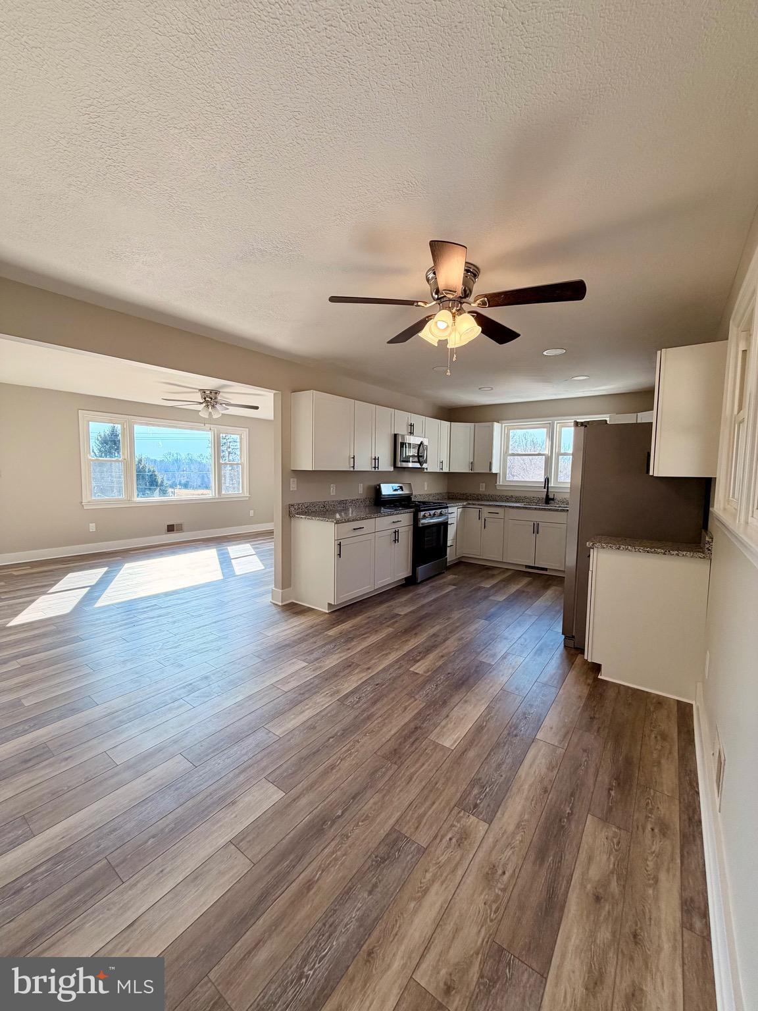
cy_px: 506
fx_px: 409
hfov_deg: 85.7
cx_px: 379
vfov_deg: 102.1
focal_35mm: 14
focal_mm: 2.22
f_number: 2.2
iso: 64
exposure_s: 1/125
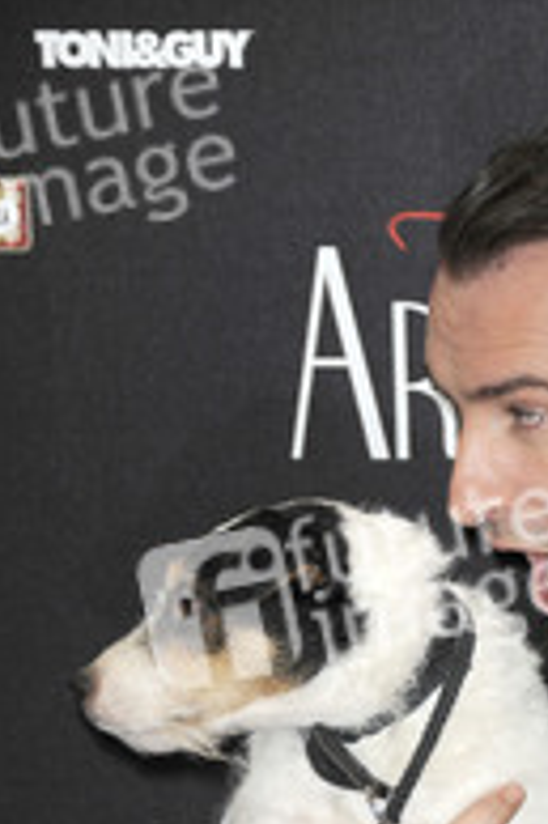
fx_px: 7548
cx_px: 480
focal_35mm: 330
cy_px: 803
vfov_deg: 6.2
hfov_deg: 4.2
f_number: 5.6
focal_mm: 160
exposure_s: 1/160
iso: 500
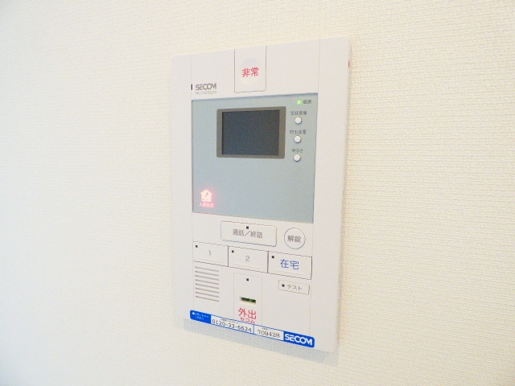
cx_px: 258
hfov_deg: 81.7
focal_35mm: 20
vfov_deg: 66.0
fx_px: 298
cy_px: 193
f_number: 2.8
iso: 320
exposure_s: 1/60
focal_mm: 3.58
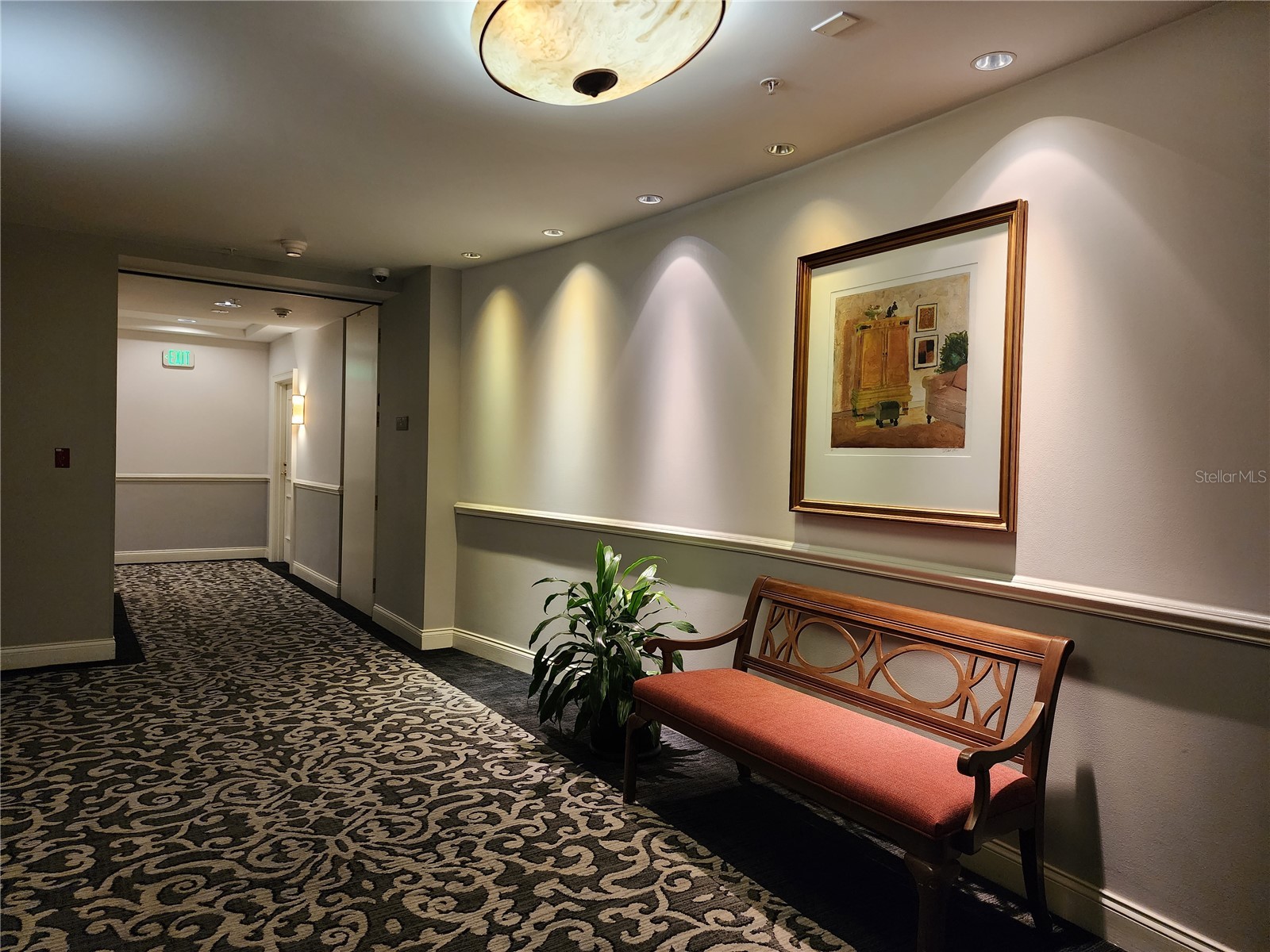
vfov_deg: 58.9
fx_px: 844
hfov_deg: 73.9
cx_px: 635
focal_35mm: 23
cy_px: 476
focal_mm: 6.4
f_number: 1.8
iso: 400
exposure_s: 1/120
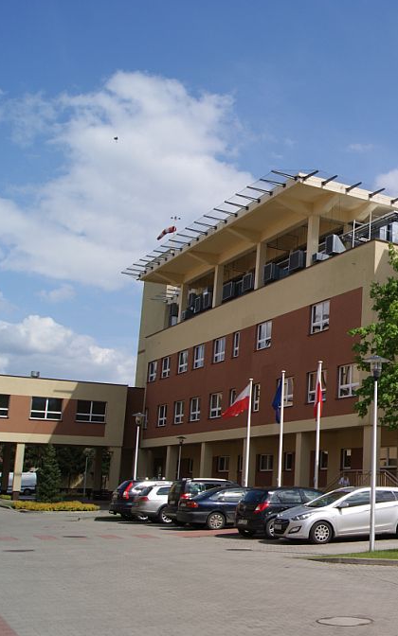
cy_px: 317
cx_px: 480
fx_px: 729
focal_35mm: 42
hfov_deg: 26.9
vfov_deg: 47.2
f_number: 10
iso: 100
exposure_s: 1/160
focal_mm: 18
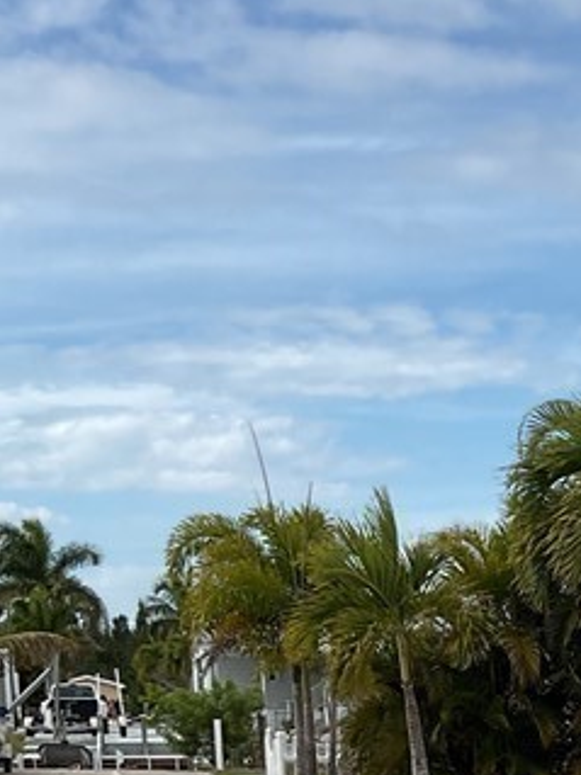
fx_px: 2083
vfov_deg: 19.1
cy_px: 1084
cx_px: 892
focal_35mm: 93
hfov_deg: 14.7
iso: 16
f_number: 1.8
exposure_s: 1/2427
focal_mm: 3
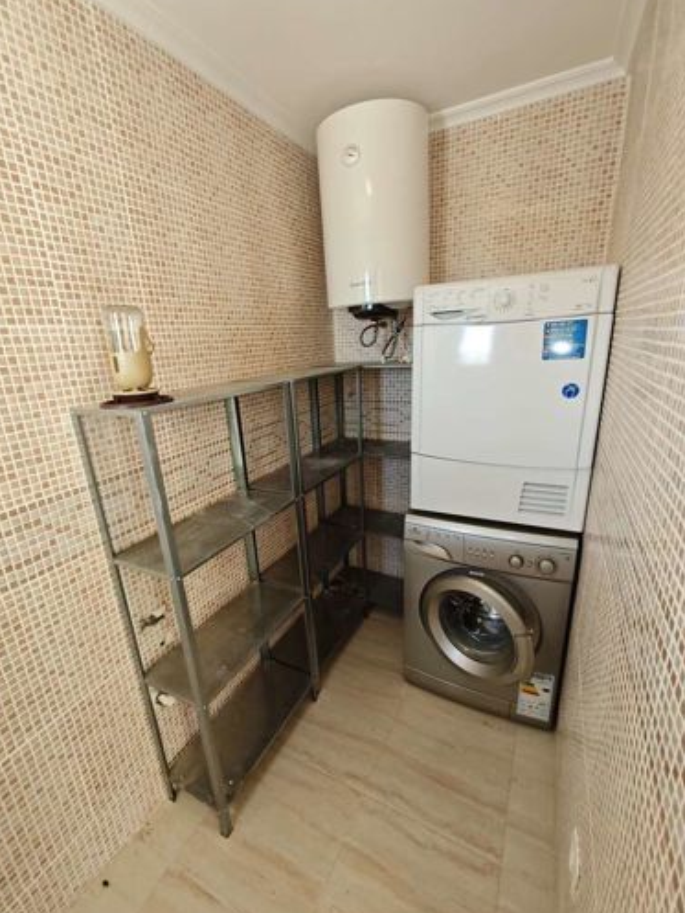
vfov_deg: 98.1
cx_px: 320
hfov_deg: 81.7
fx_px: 396
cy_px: 470
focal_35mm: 15
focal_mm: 2.16
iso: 320
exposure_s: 1/50
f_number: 2.2
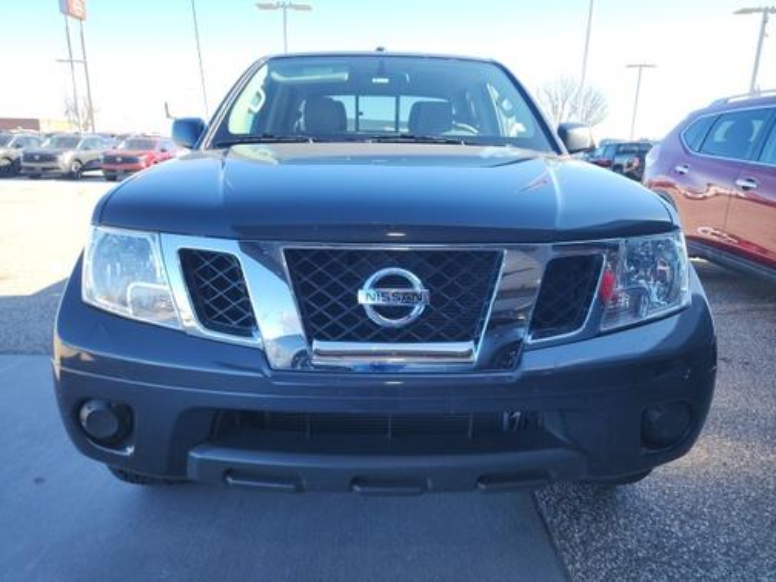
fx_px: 516
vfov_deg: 58.9
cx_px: 388
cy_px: 291
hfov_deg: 73.9
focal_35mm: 23
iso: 50
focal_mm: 6.4
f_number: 1.8
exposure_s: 1/158
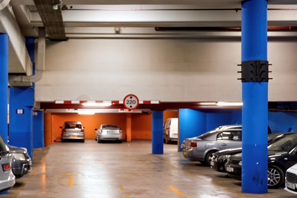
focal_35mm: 63
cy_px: 38
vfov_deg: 21.3
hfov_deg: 31.1
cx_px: 59
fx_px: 520
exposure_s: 1/20
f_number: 4
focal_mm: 24
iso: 1000
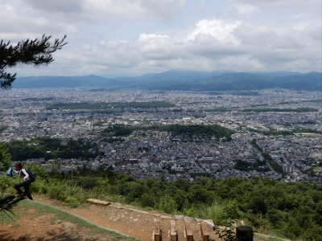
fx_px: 353
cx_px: 161
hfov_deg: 49.0
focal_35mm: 38
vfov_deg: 37.7
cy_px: 120
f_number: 4
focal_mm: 6.8
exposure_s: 1/1250
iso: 80
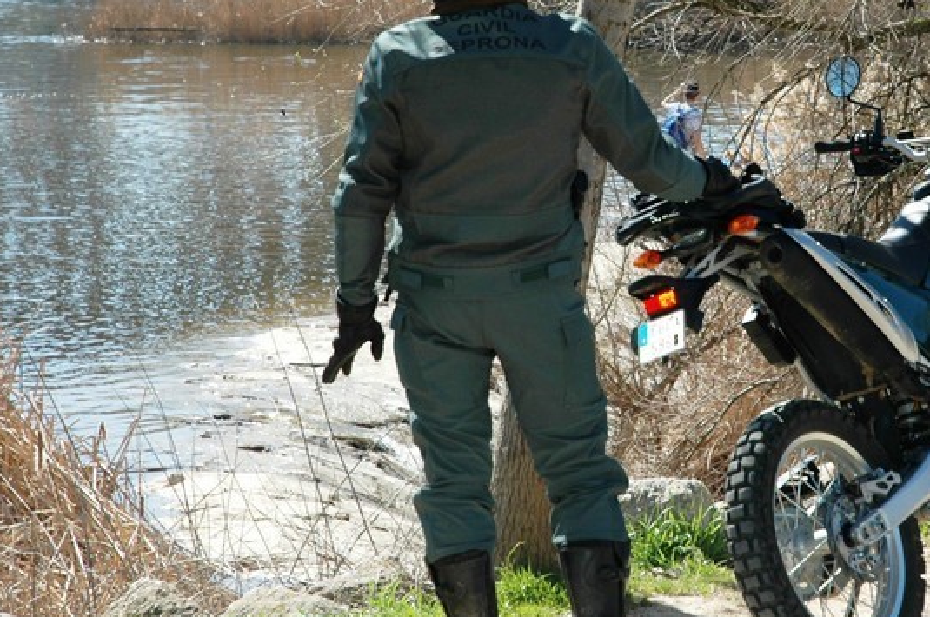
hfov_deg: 14.7
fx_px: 3585
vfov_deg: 9.8
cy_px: 209
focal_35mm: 139
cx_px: 690
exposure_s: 1/500
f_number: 6.3
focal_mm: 62
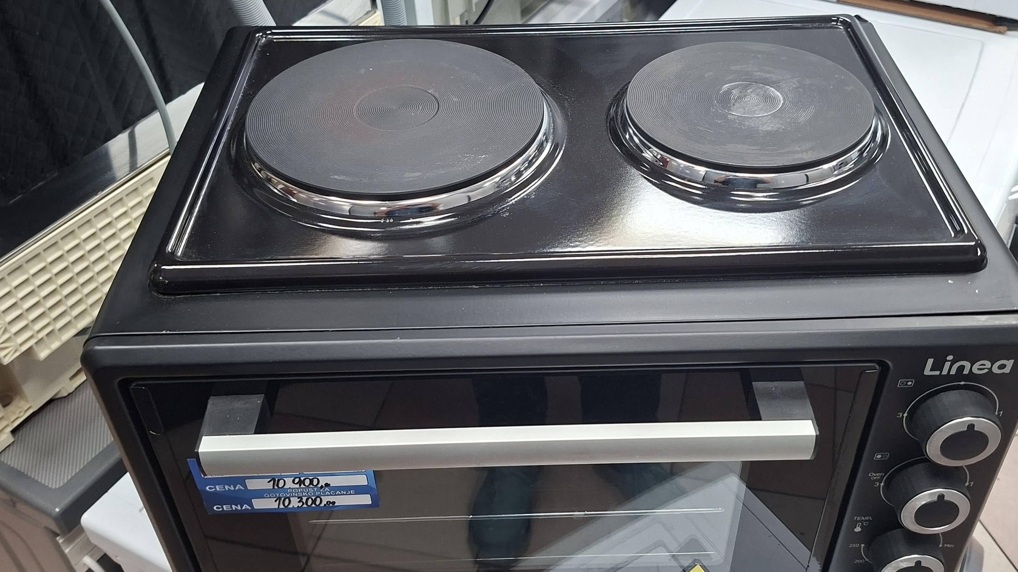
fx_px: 945
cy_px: 306
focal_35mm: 35
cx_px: 547
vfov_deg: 33.7
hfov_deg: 56.6
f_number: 1.8
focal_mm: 5.54
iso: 200
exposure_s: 1/50
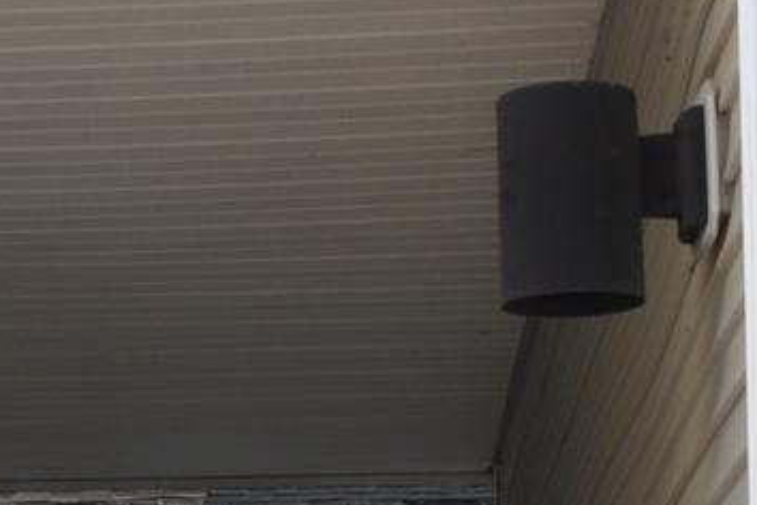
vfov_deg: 8.5
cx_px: -227
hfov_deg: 12.7
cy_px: 828
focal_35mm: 156
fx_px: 3280
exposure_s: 1/160
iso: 200
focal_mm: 18
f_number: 6.3
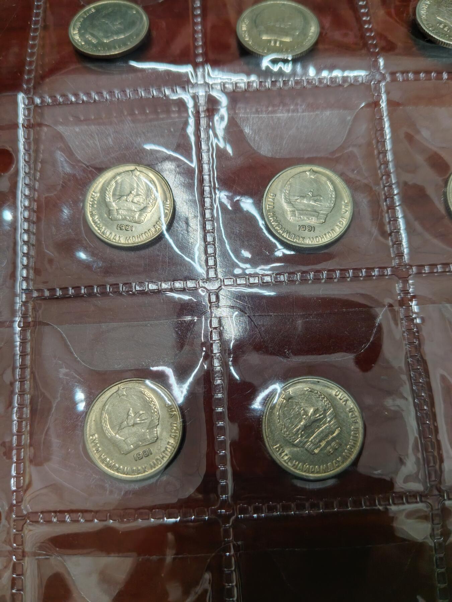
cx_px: 226
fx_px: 453
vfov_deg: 67.3
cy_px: 301
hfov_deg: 53.1
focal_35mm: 26
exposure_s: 1/50
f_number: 1.88
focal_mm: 4.84
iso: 271
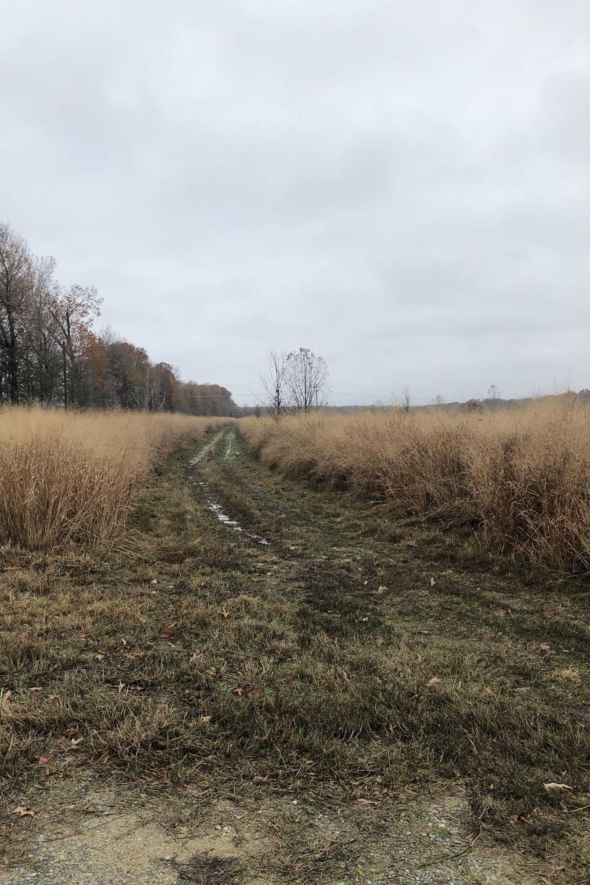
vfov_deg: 61.9
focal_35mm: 30
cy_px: 440
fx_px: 738
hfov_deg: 43.5
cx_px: 252
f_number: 1.8
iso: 20
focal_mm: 4
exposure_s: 1/738
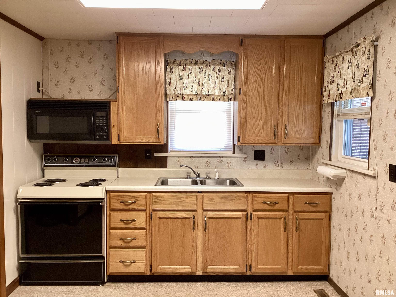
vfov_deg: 45.4
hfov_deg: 58.4
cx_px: 198
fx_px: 355
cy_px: 148
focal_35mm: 31
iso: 200
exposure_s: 1/60
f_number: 2.4
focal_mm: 3.3
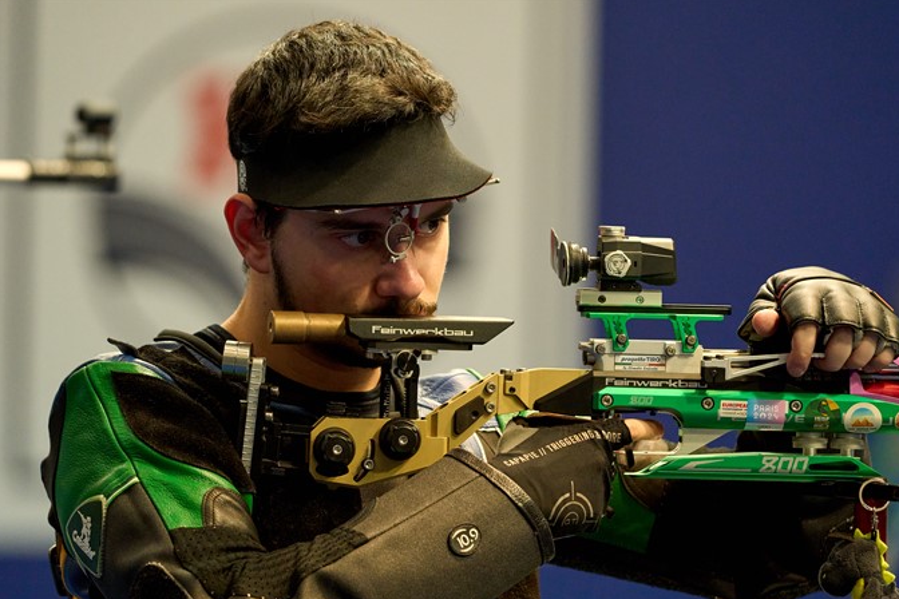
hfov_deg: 4.9
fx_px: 10537
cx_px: 455
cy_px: 314
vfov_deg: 3.3
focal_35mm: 422
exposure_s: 1/250
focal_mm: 394
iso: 5000
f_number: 6.3
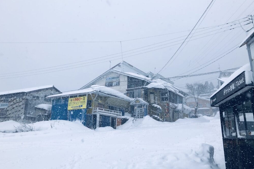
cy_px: 76
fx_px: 212
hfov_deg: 61.9
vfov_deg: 43.6
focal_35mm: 30
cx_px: 126
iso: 20
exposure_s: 1/704
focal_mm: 4
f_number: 1.8
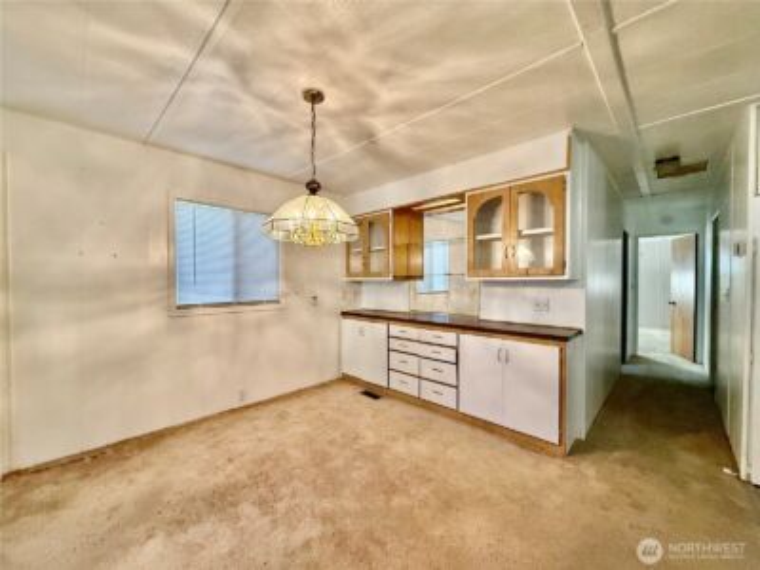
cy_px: 285
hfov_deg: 102.1
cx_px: 380
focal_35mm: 14
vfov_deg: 85.7
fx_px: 307
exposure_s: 1/120
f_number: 2.2
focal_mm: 2.22
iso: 320
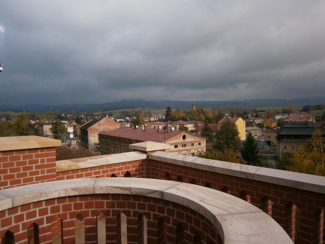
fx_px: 244
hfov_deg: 67.3
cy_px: 122
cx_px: 162
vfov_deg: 53.1
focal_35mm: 26
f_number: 2.8
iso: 80
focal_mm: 4.7
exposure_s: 1/1000
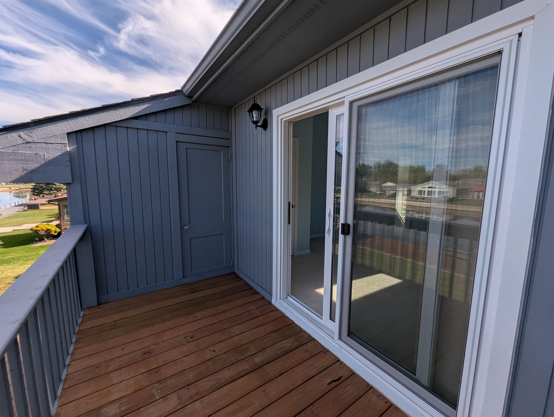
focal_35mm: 13
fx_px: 208
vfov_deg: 90.1
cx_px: 277
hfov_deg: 106.1
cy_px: 208
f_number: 2.2
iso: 46
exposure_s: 1/1208
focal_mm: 1.95
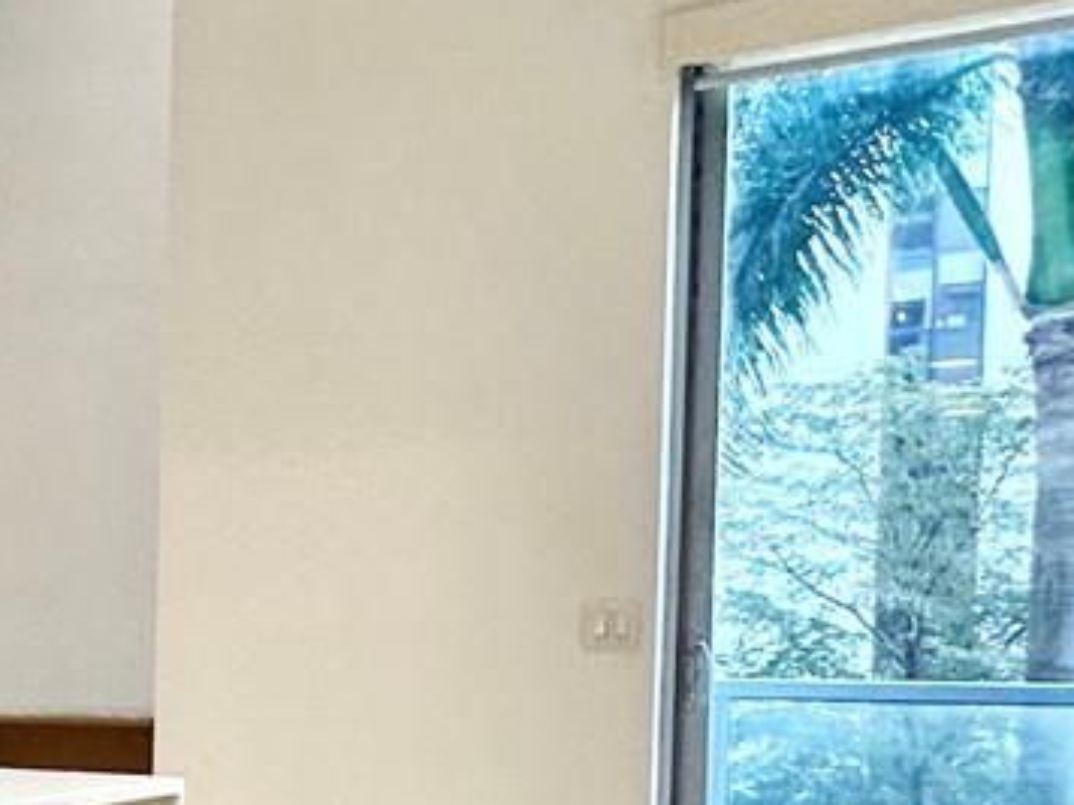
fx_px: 1955
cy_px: 718
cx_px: -781
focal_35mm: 63
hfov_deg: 21.7
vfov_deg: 22.7
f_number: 2.2
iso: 160
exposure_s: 1/120
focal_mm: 2.22
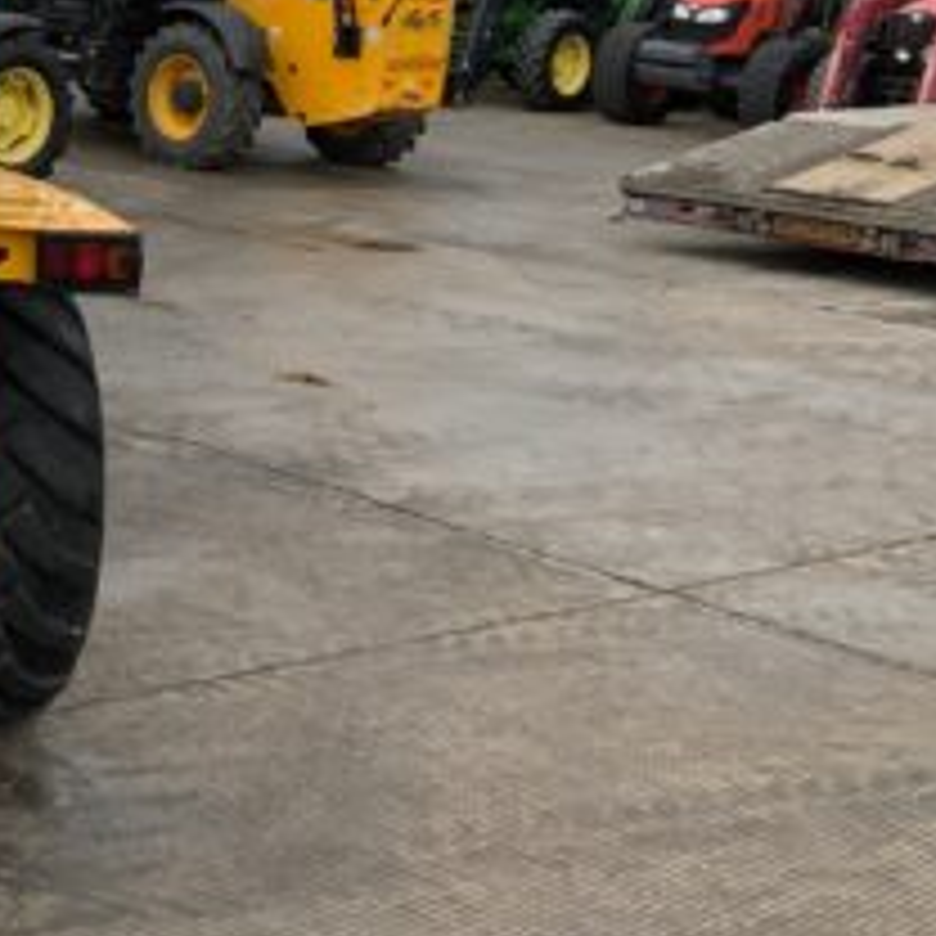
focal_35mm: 79
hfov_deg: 20.7
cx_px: -126
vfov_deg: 21.3
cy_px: 27
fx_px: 2417
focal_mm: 3
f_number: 1.8
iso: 16
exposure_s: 1/524
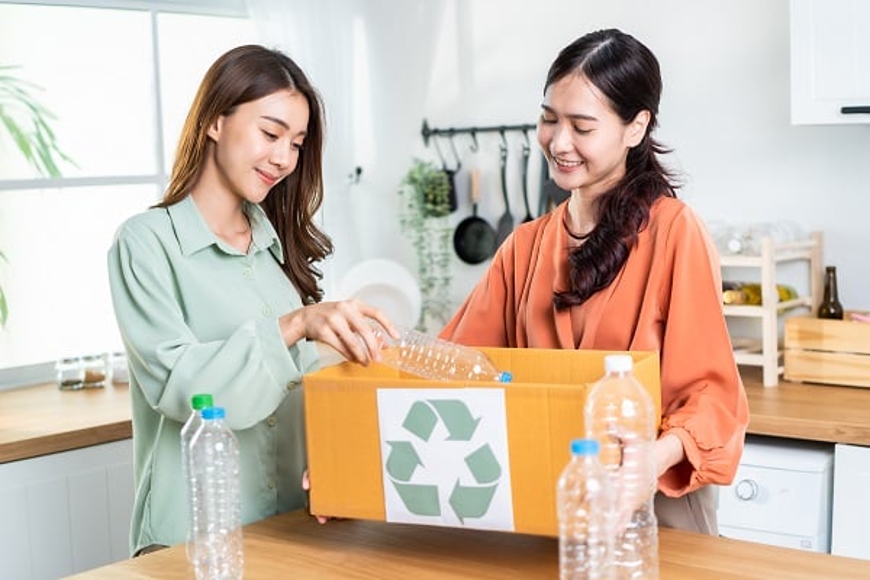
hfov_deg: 36.2
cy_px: 290
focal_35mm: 55
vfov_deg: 24.6
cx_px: 435
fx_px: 1329
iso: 640
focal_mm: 55
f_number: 2.8
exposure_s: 1/200
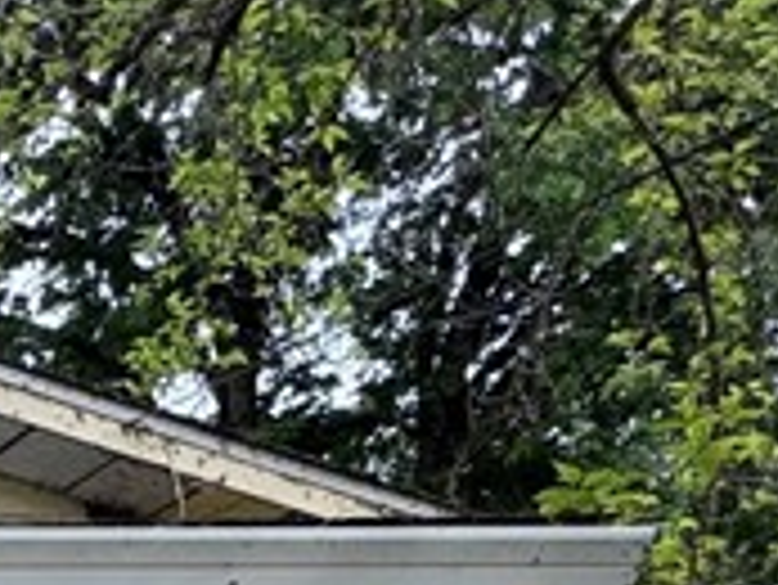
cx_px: -859
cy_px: 1210
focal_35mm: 83
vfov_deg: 14.4
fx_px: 1867
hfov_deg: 16.5
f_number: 2.2
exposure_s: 1/229
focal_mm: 2.22
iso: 40
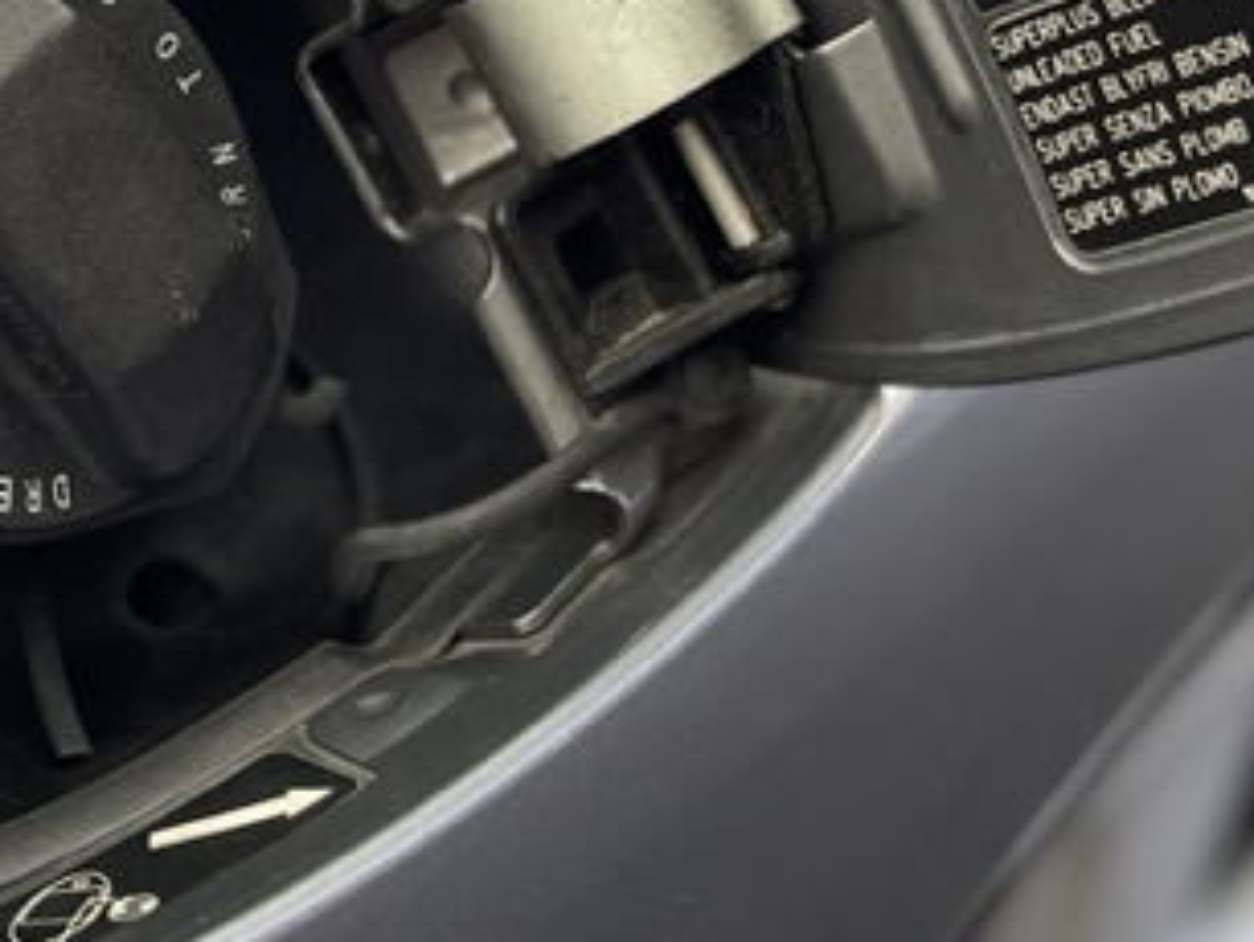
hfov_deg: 22.2
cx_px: 258
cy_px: 168
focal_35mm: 87
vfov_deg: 16.8
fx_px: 3154
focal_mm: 4.2
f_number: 1.6
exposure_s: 1/50
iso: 64
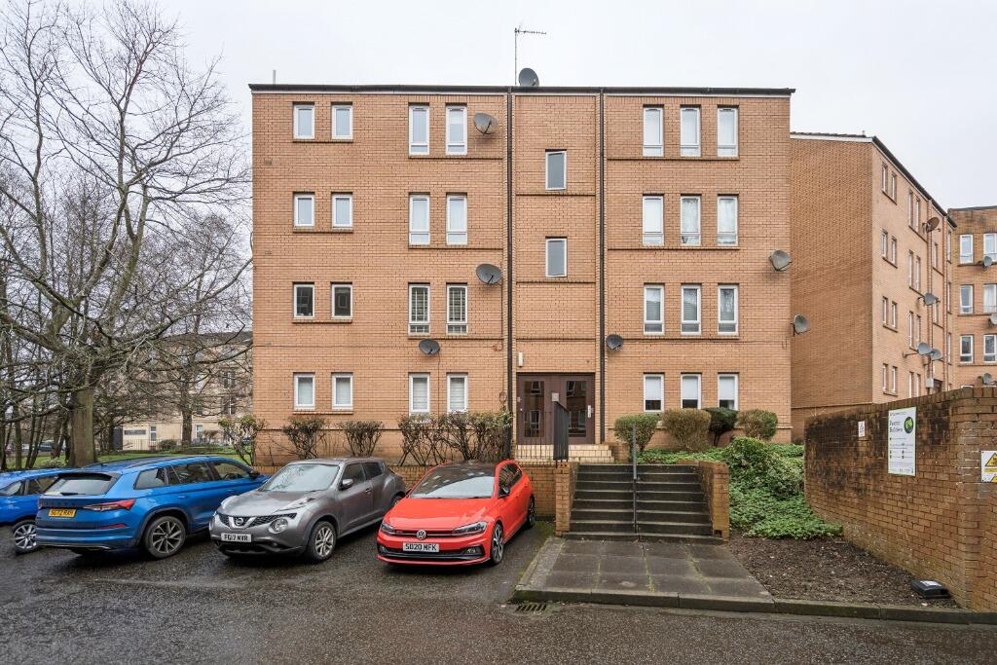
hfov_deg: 93.3
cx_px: 498
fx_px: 471
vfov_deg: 70.5
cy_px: 332
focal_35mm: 17
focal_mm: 17
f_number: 4
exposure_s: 1/1250
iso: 800
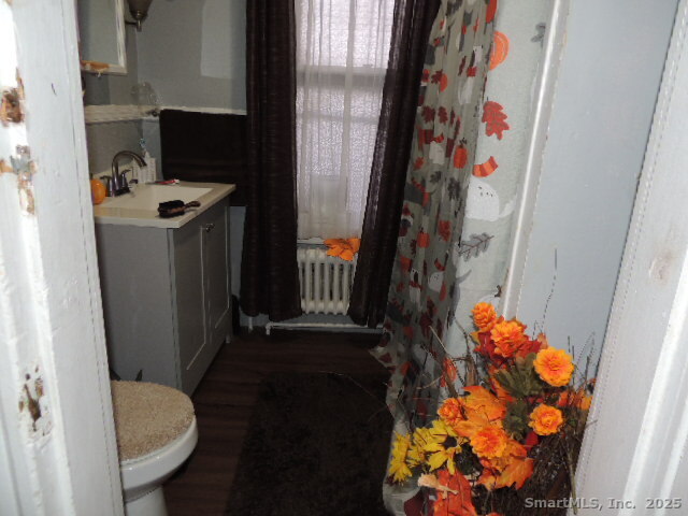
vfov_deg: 56.8
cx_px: 344
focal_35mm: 24
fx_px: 477
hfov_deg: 71.6
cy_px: 258
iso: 200
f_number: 3
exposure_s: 1/30
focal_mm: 4.3
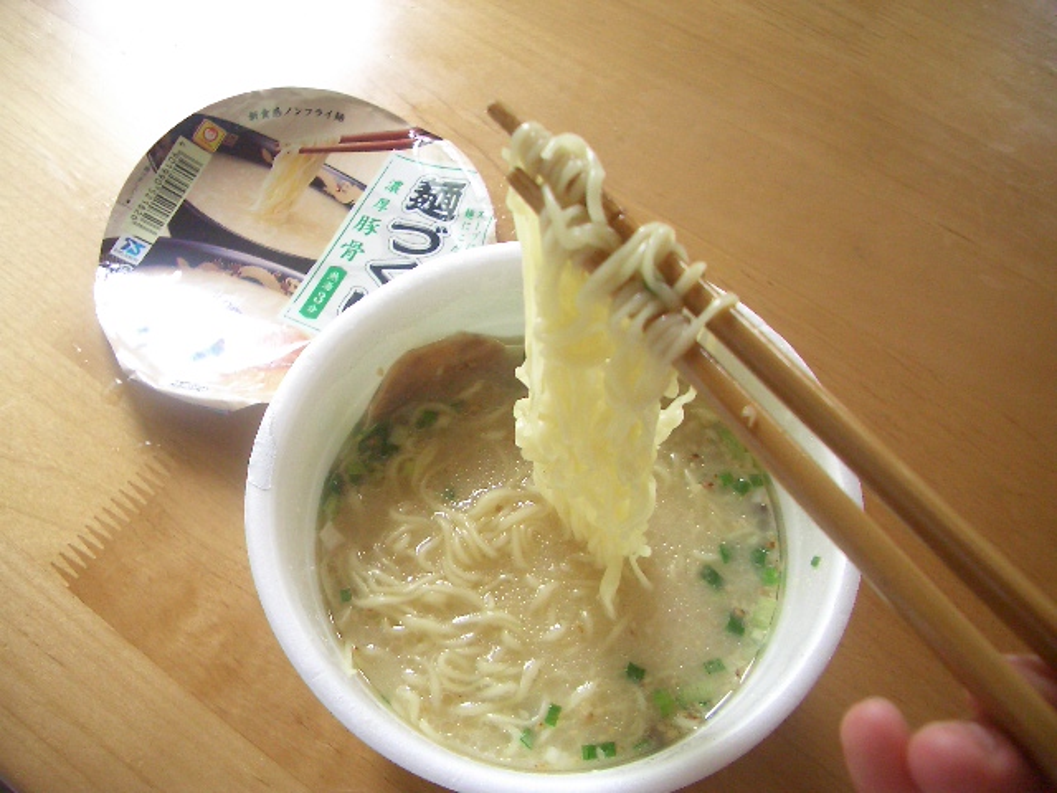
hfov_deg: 52.6
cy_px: 396
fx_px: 1069
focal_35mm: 35
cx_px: 528
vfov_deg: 40.7
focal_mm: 5.8
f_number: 2.6
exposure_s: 1/60
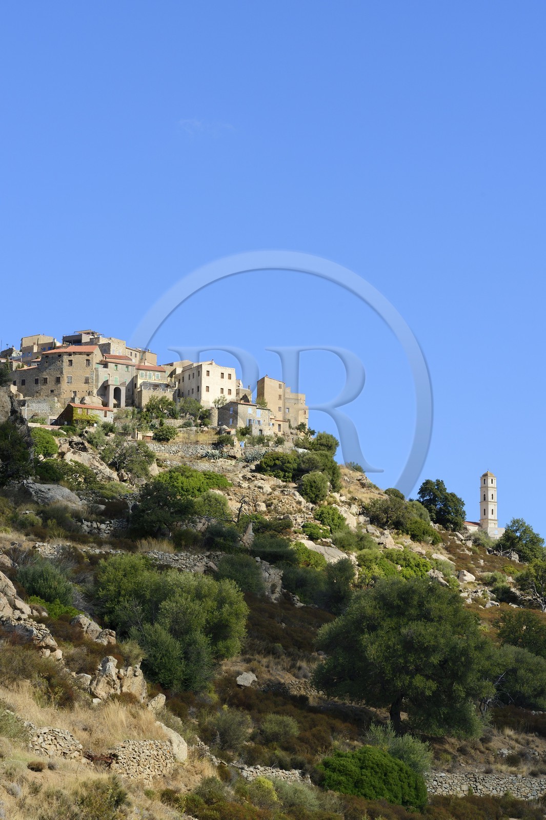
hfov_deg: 19.4
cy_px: 410
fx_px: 1594
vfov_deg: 28.9
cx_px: 273
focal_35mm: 70
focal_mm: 70
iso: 200
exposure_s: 1/250
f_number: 13
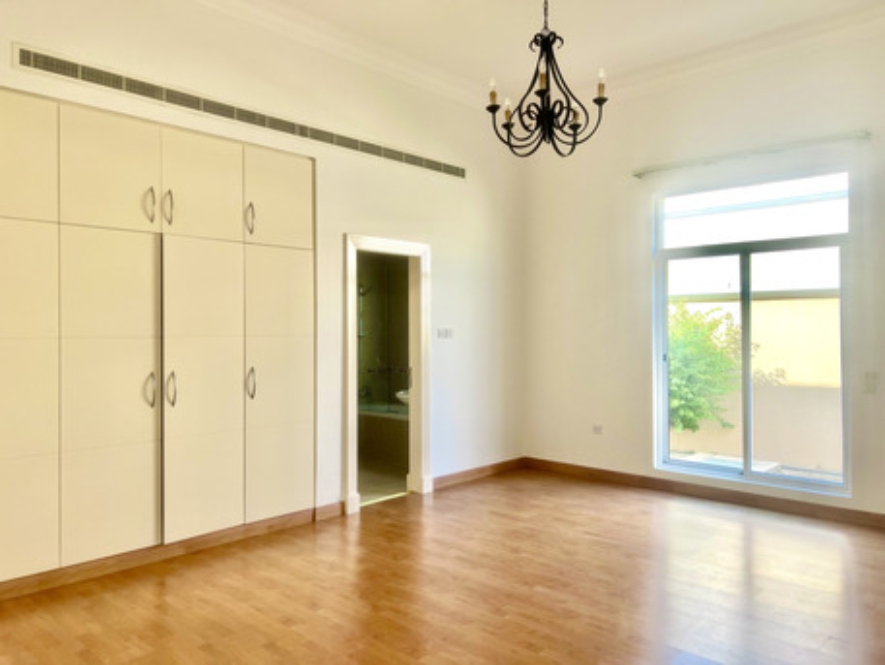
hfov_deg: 67.3
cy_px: 332
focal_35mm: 26
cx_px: 442
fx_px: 665
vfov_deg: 53.1
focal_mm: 5.7
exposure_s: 1/250
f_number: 1.5
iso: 40
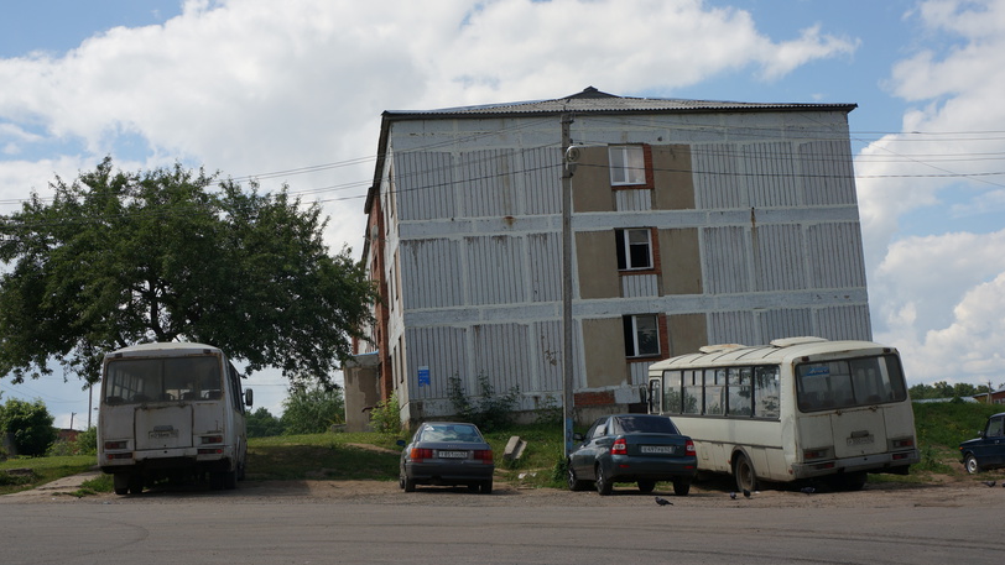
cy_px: 260
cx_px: 524
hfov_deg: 44.6
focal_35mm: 46
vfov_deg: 26.0
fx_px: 1226
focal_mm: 28
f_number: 9
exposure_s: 1/250
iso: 100
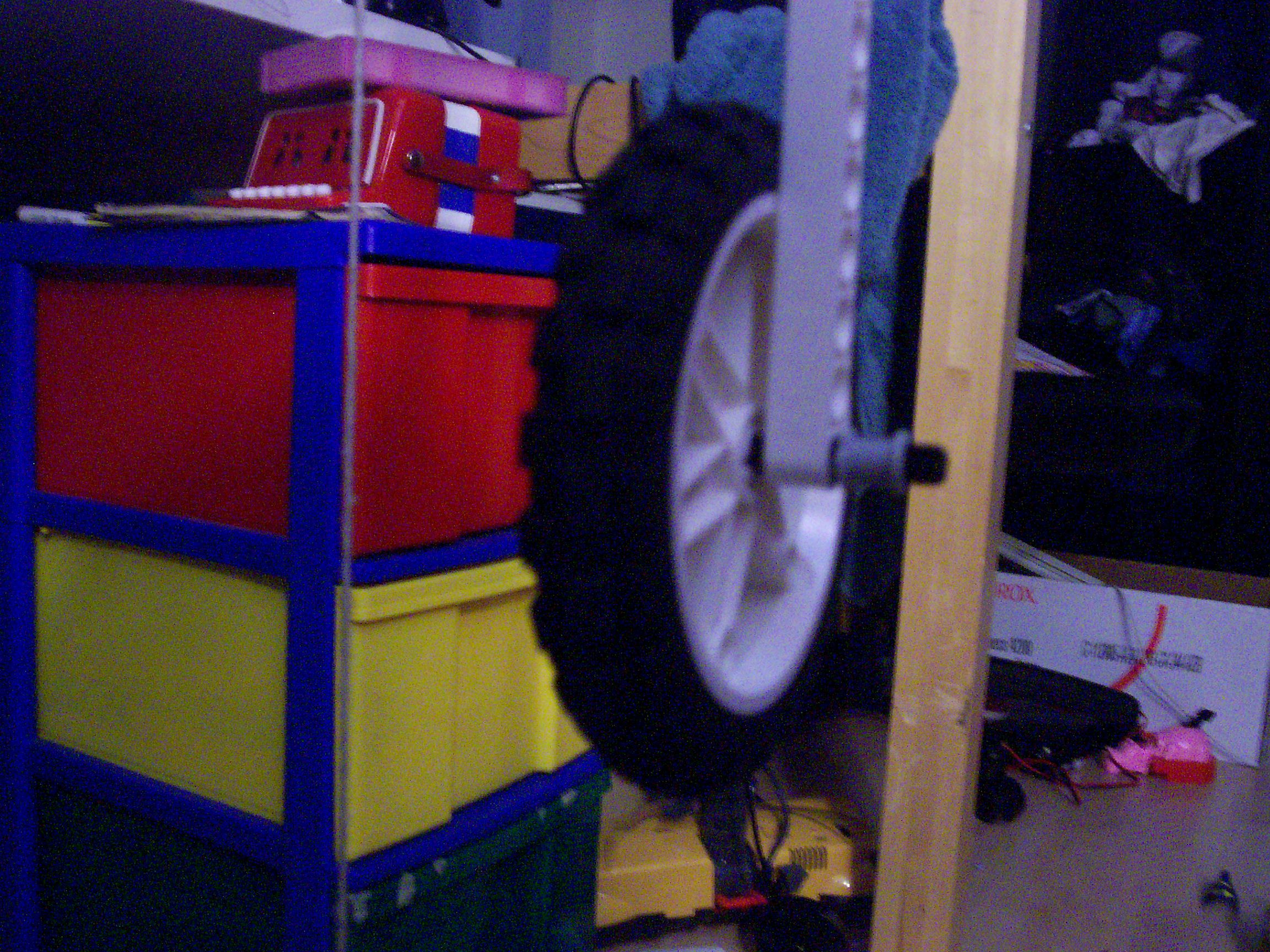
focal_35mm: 36
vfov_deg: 39.7
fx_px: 1321
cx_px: 635
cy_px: 476
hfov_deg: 51.4
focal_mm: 5.9
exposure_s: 1/8
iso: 400
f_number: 4.5
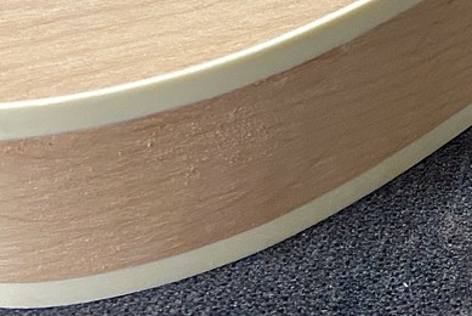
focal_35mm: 98
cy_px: -83
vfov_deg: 13.5
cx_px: 604
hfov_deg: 19.3
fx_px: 1286
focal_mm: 4.25
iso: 400
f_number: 1.8
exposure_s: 1/40
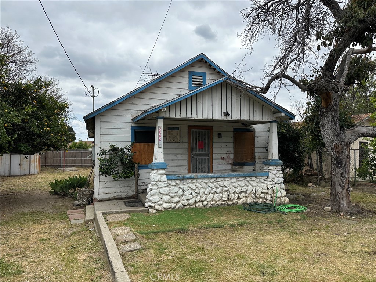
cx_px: 188
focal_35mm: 24
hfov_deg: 71.6
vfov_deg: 56.8
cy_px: 141
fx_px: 261
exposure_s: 1/4184
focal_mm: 6.86
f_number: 1.78
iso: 80
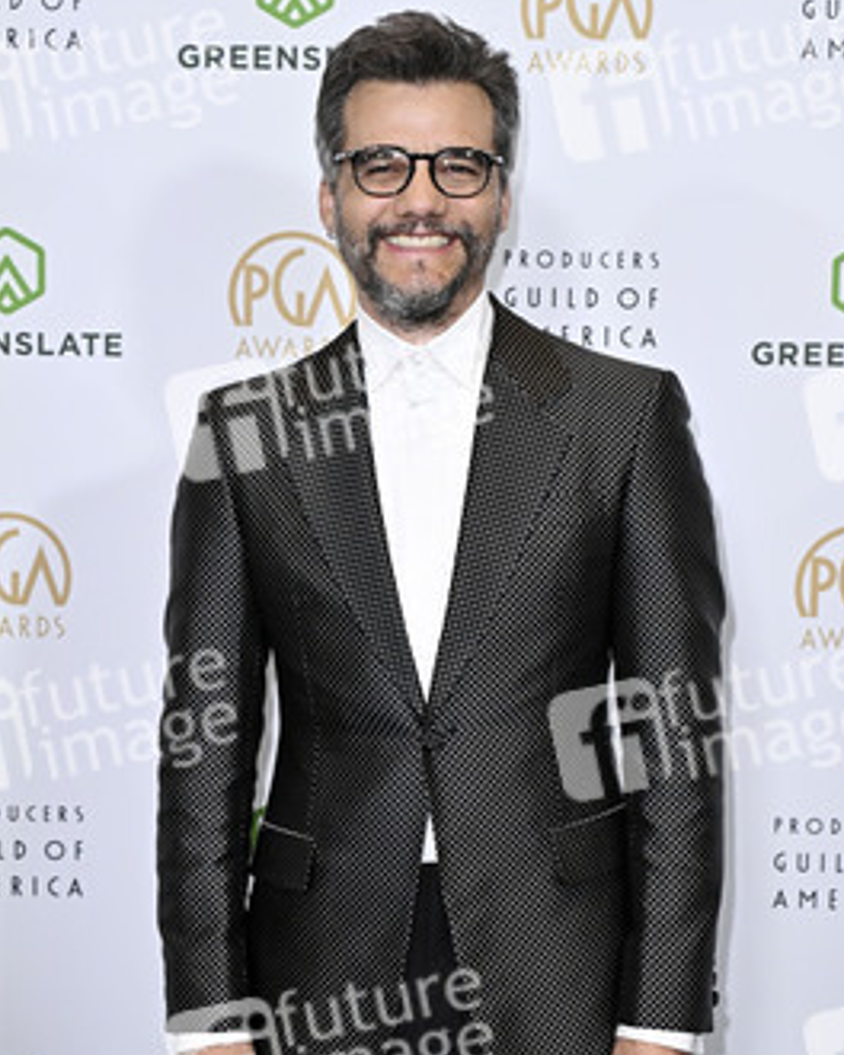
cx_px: 422
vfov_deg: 23.0
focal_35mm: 83
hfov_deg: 18.5
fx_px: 2592
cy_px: 566
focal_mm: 49
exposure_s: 1/320
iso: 2000
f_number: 5.6
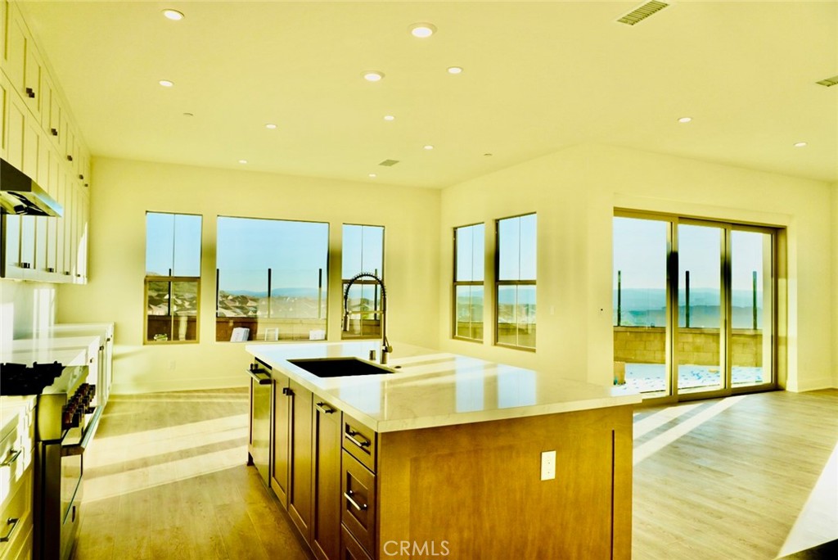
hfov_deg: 73.7
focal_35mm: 24
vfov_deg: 53.2
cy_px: 280
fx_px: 559
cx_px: 419
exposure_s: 1/320
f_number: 5.6
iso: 100
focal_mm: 16
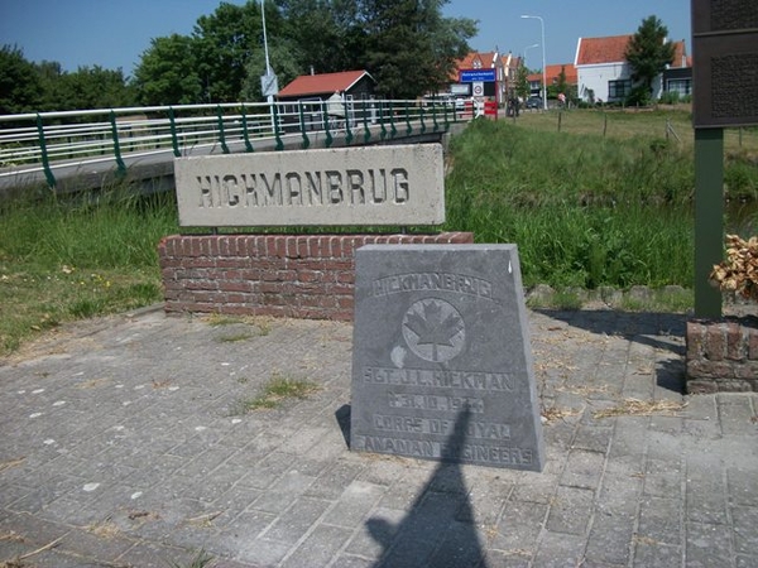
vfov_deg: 44.2
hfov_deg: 56.8
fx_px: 701
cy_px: 284
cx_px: 379
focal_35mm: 32
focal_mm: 5.7
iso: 80
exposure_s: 1/250
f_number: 8.8
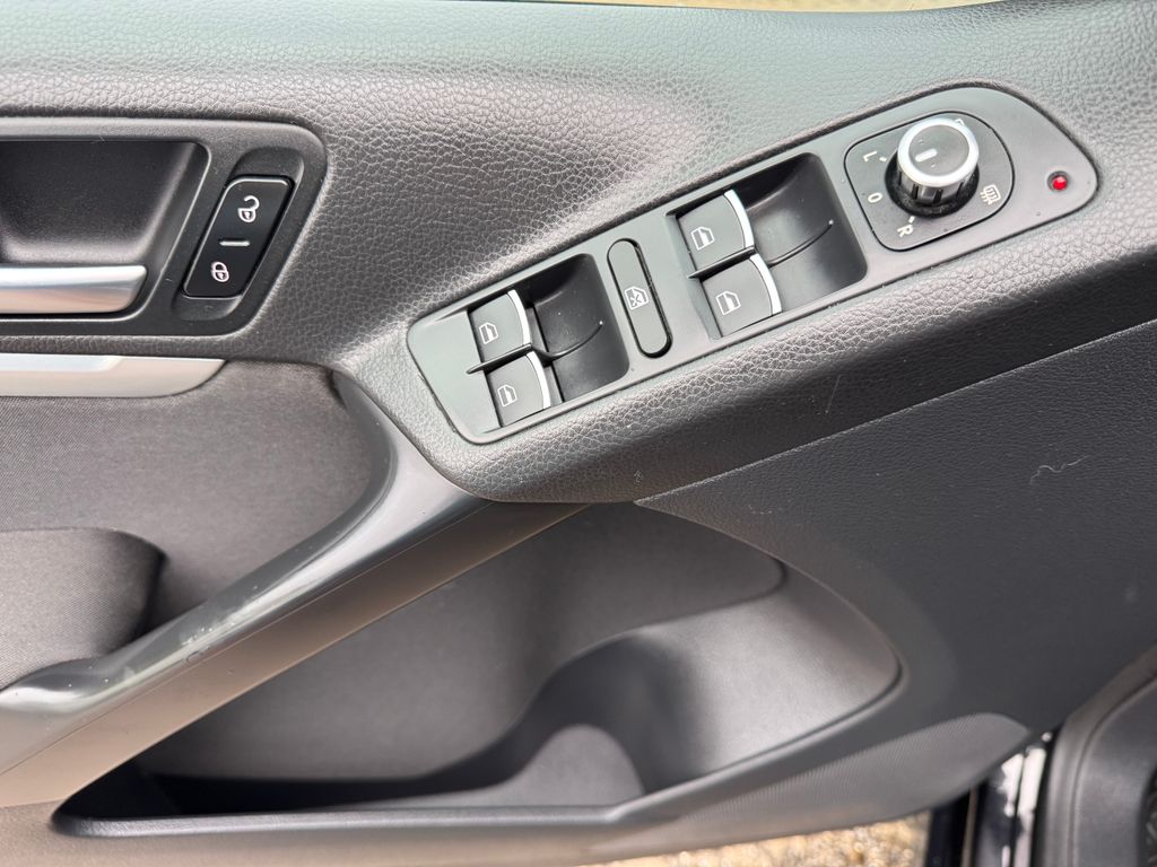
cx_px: 578
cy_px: 434
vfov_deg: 56.8
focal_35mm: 24
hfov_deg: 71.6
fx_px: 802
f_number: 1.78
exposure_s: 1/81
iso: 200
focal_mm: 6.76
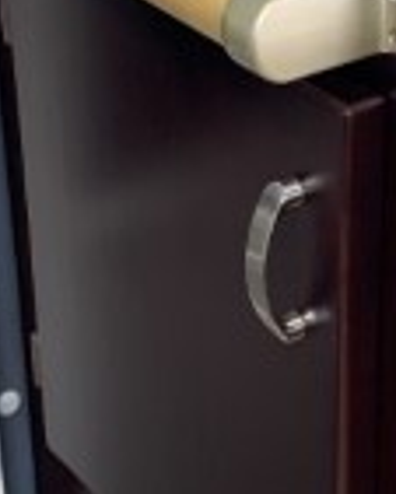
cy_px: 200
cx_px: 400
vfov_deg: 16.7
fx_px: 1683
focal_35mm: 115
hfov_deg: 13.2
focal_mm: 4.25
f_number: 1.8
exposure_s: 1/60
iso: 200
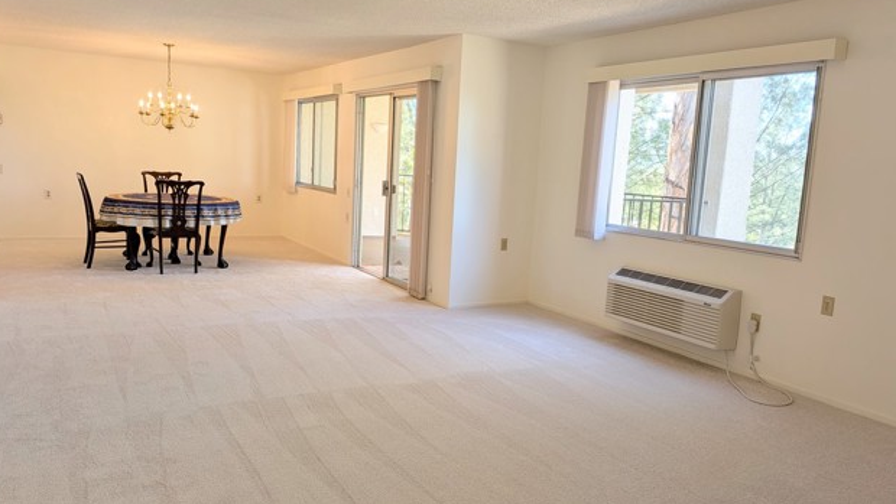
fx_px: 642
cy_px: 256
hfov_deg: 69.9
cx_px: 445
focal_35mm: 27
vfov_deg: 42.9
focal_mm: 4.53
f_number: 1.7
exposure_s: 1/60
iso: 29
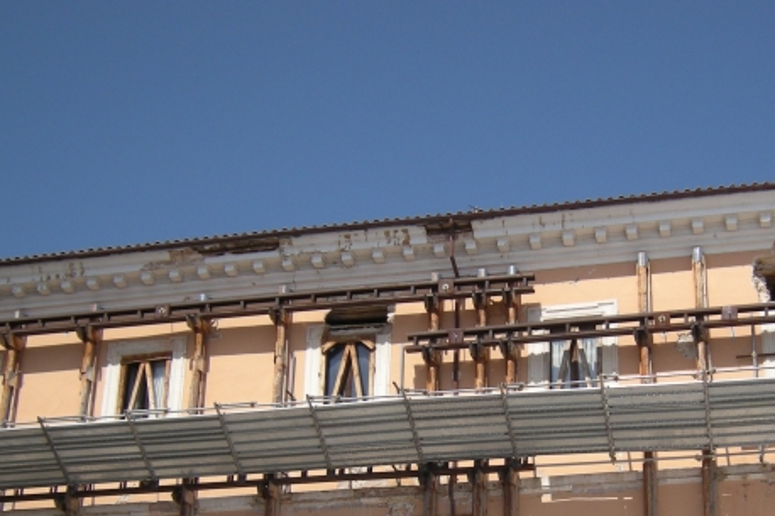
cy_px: 450
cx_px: 504
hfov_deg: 29.1
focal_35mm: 69
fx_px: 1485
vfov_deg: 19.4
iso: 64
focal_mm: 6.3
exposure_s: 1/260
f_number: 6.4
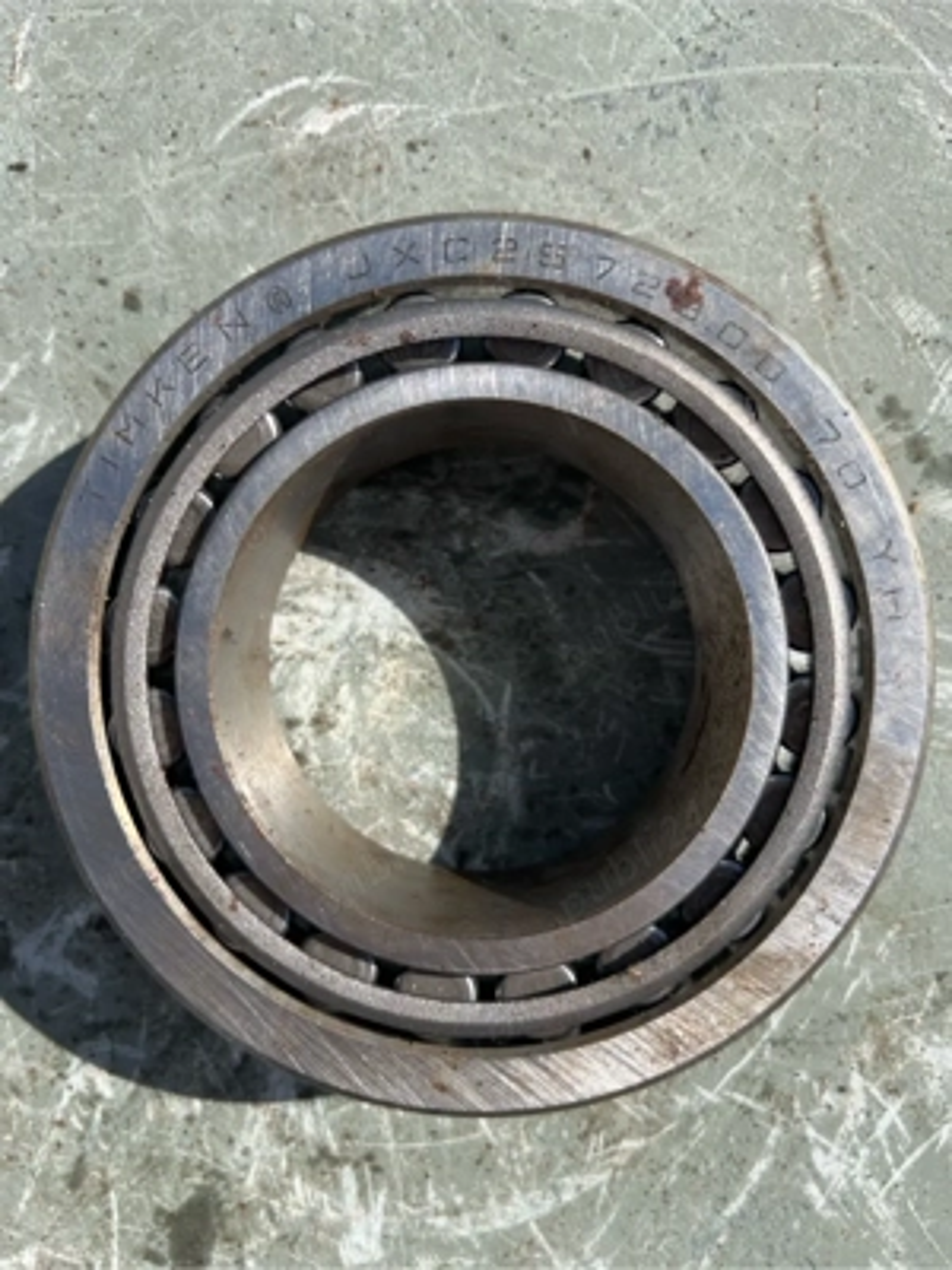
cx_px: 476
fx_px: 953
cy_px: 635
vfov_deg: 67.3
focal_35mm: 26
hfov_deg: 53.1
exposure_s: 1/3257
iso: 50
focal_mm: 5.7
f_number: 1.5
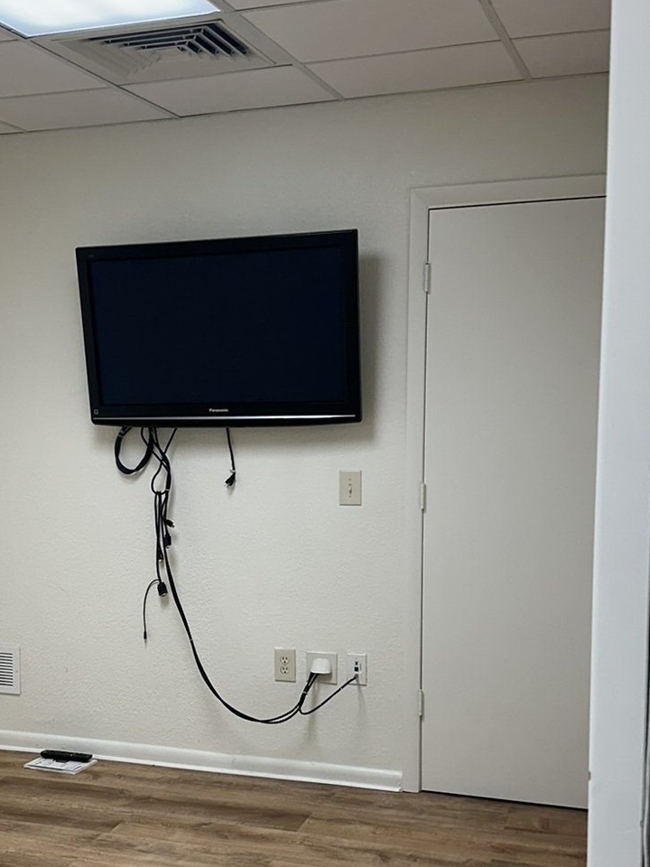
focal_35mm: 50
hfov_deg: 28.8
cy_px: 566
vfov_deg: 37.8
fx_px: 1252
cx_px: 183
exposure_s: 1/155
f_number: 1.78
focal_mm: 6.86
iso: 100
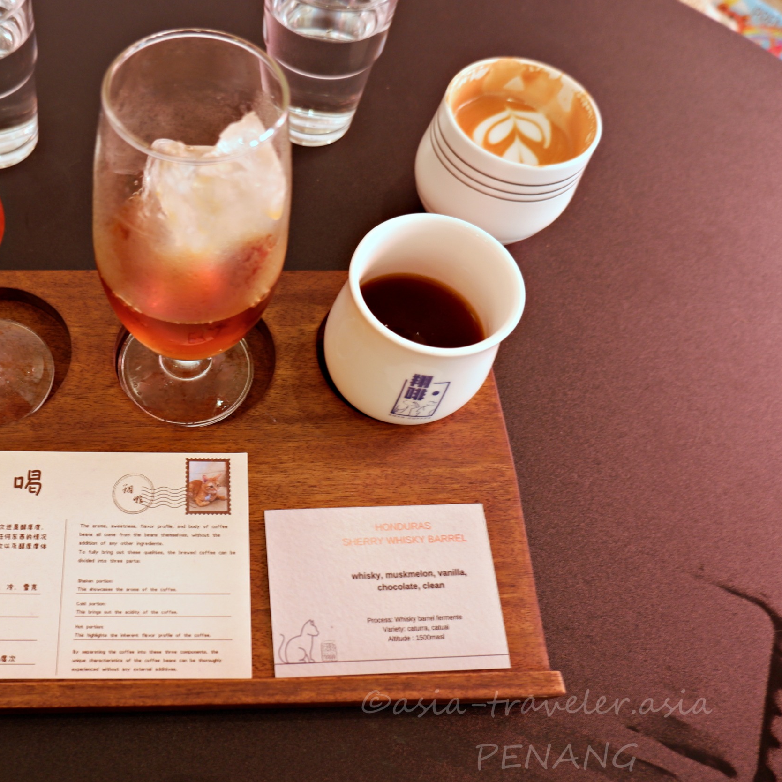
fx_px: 767
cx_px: 212
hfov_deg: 52.1
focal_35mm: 30
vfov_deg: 54.0
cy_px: 398
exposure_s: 1/25
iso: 400
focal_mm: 15
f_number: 3.5
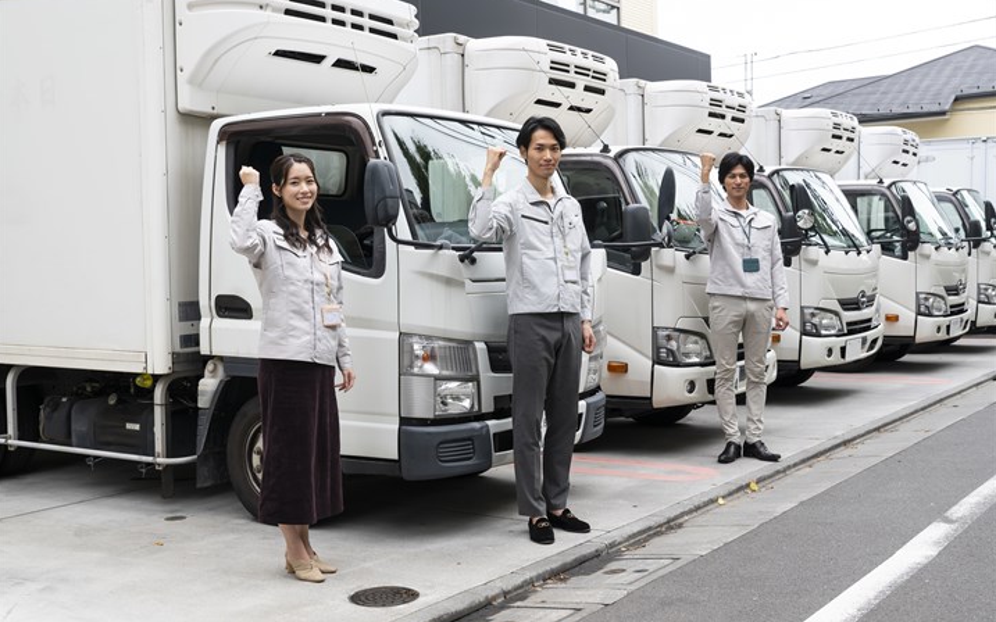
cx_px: 497
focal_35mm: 45
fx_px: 1221
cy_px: 323
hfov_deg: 44.4
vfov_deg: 28.6
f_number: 8
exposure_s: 1/200
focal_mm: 44
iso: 250
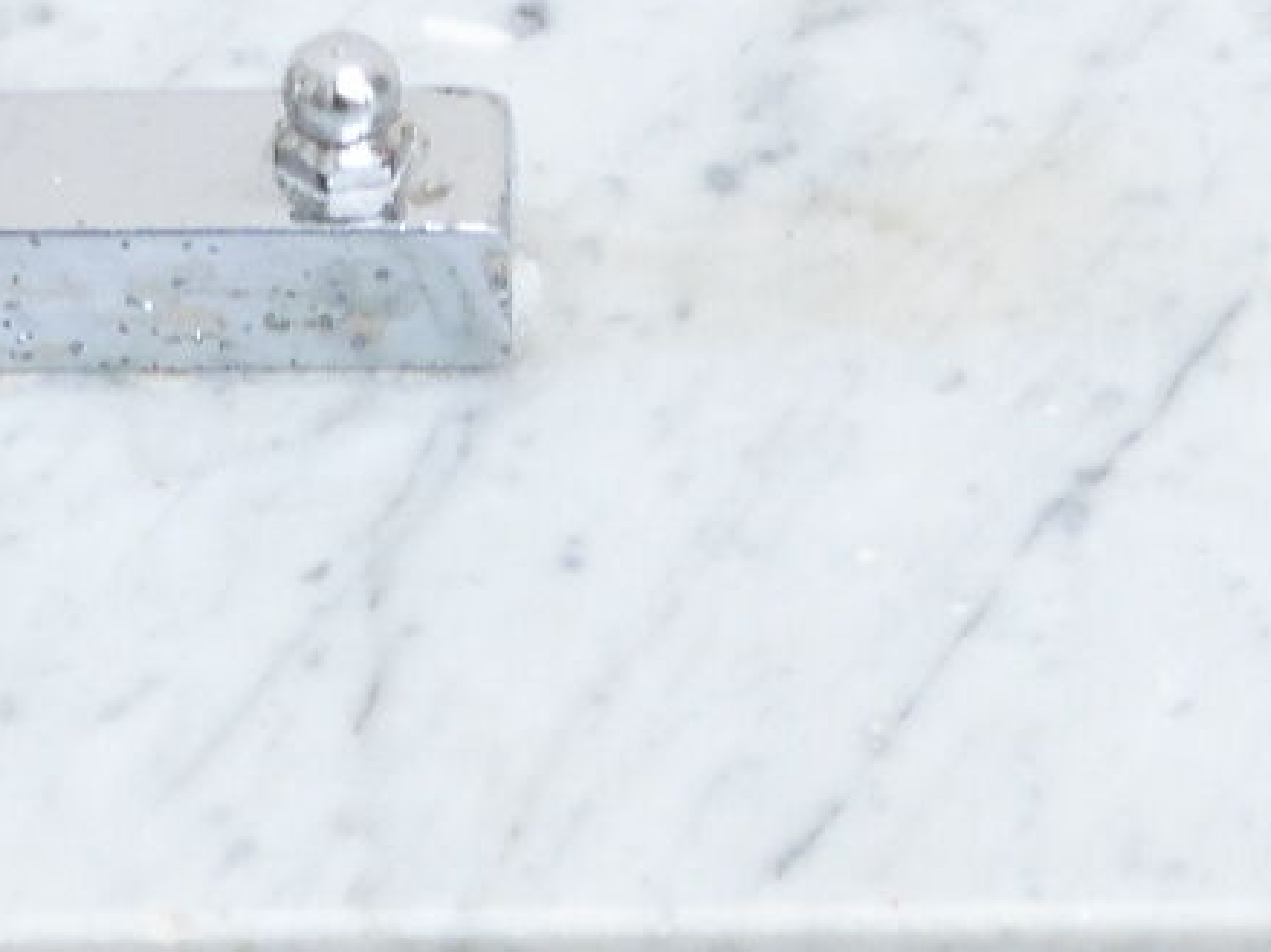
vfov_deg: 7.9
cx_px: 504
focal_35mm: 182
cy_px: 1609
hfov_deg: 10.9
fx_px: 6681
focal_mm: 6.9
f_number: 3.9
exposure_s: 1/60
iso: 200
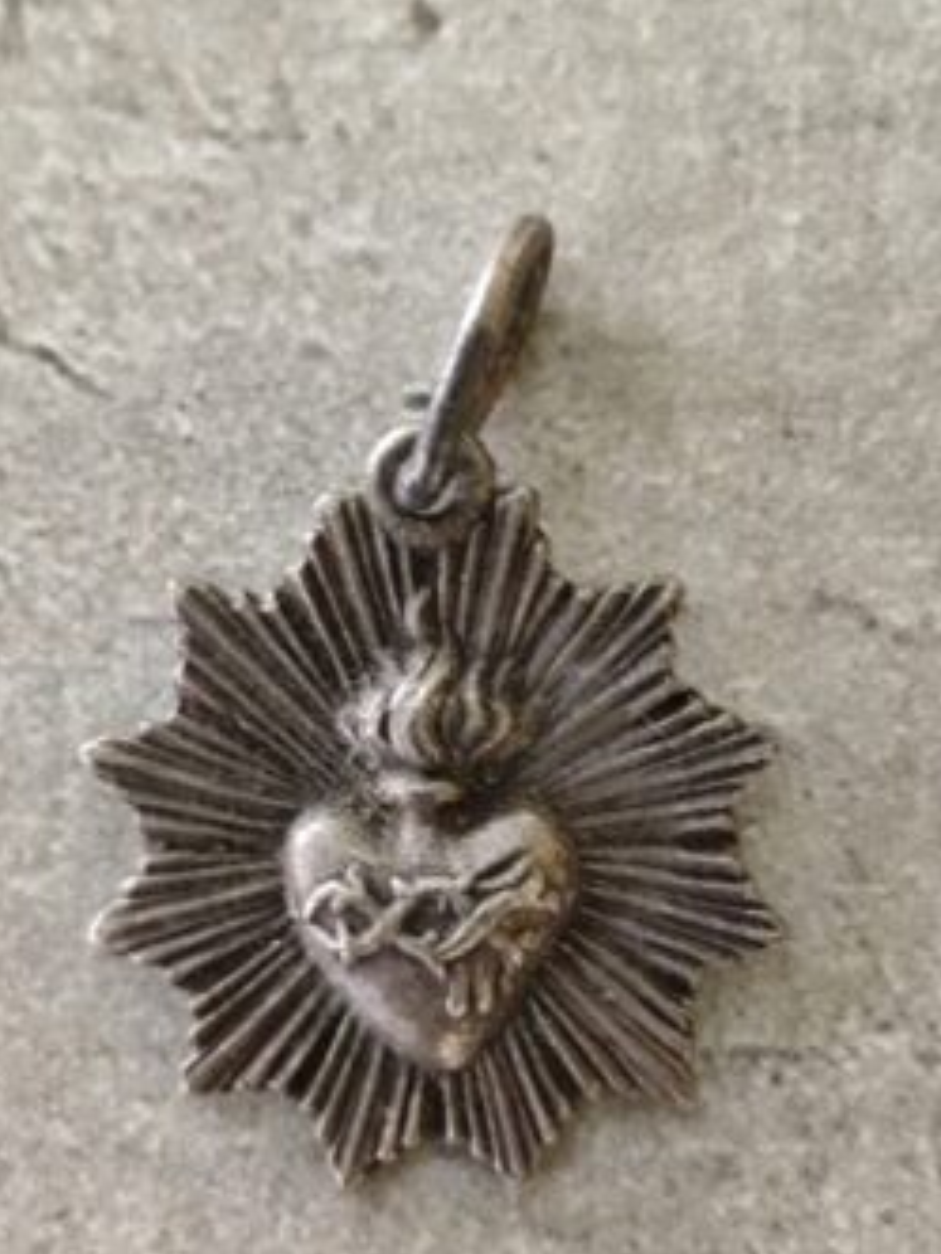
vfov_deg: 17.6
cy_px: 714
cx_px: 484
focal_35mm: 112
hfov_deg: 13.2
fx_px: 4059
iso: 1250
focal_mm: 6.19
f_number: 1.65
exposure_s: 1/25
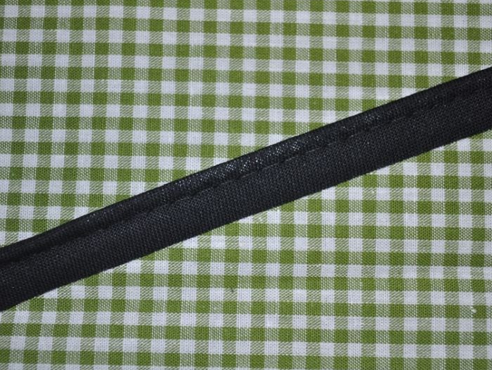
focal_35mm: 66
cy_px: 185
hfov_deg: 29.4
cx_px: 259
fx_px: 938
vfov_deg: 22.3
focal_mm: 40
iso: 200
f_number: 5.3
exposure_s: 1/60
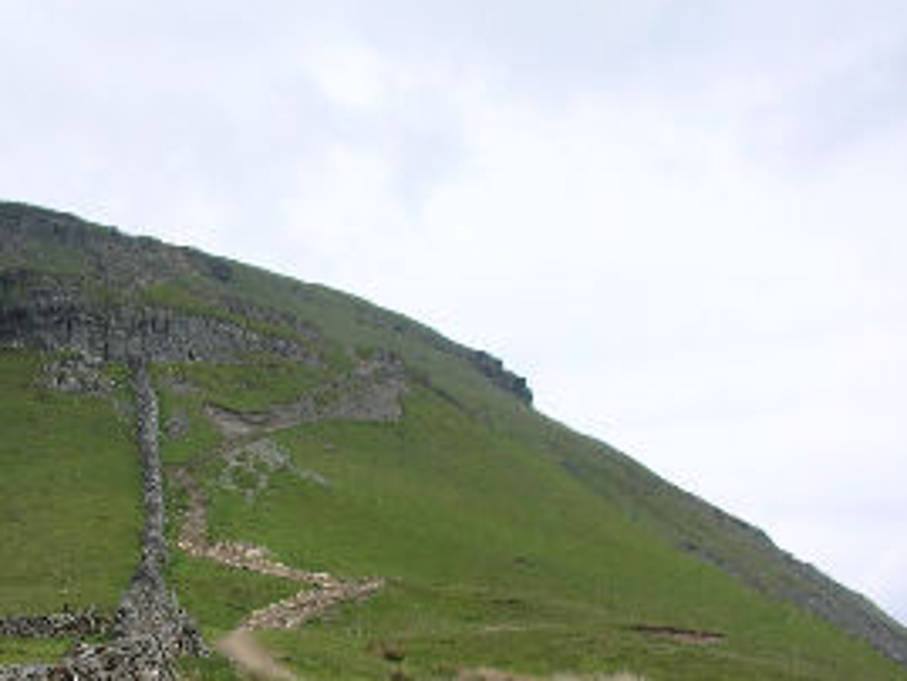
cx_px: 88
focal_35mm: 65
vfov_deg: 22.3
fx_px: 1704
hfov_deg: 28.6
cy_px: 561
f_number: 8.5
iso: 50
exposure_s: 1/65.3
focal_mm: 5.8
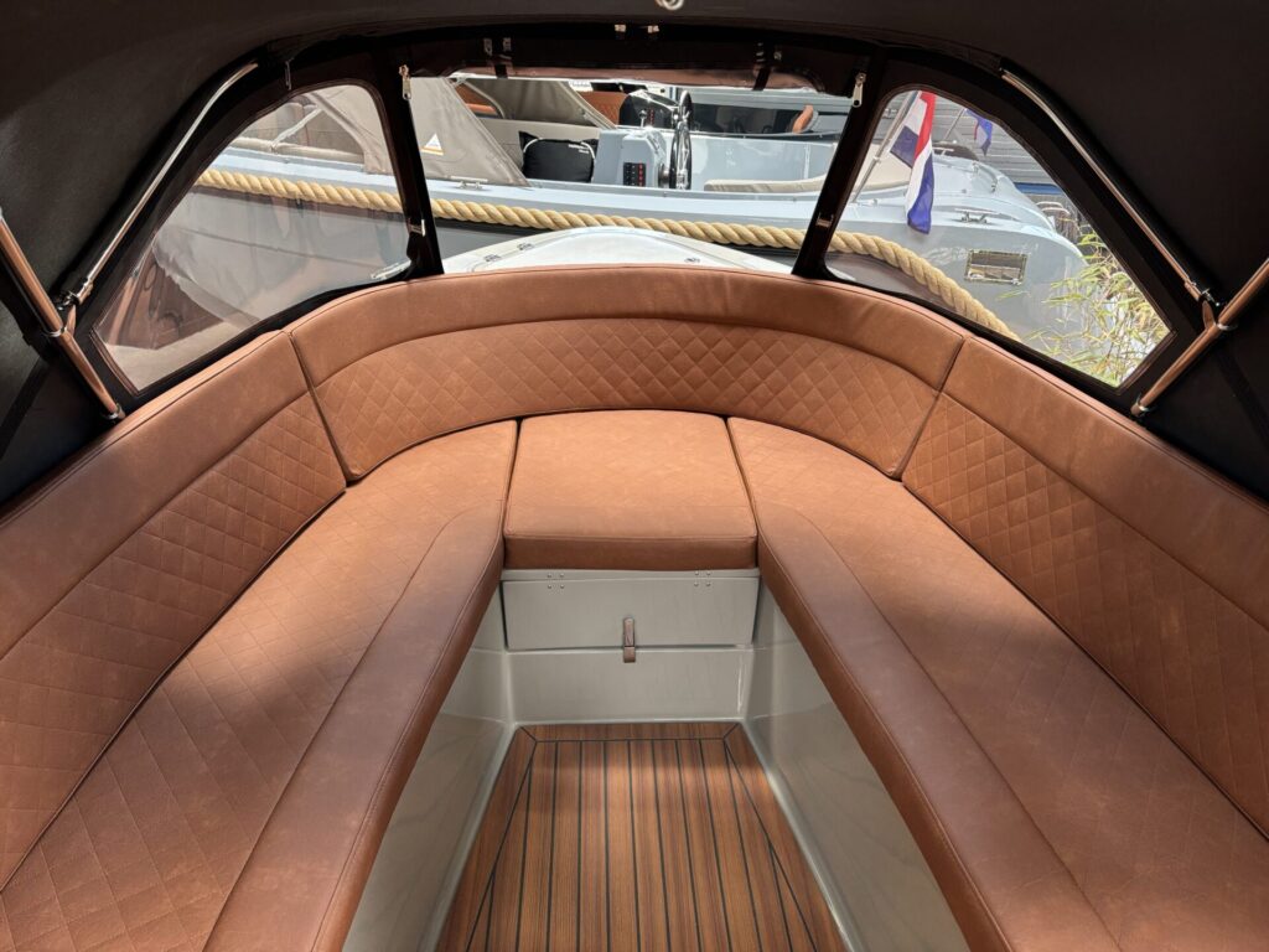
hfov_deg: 67.3
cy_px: 476
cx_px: 634
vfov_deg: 53.1
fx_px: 953
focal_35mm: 26
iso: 125
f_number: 1.6
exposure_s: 1/121
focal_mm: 5.96
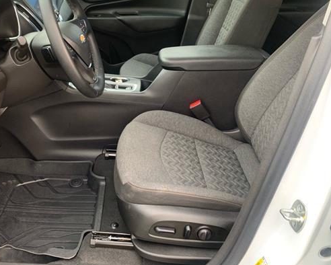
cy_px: 106
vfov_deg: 44.3
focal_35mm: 33
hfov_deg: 53.5
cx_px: 120
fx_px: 323
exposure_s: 1/60
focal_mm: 4.25
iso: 125
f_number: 1.8
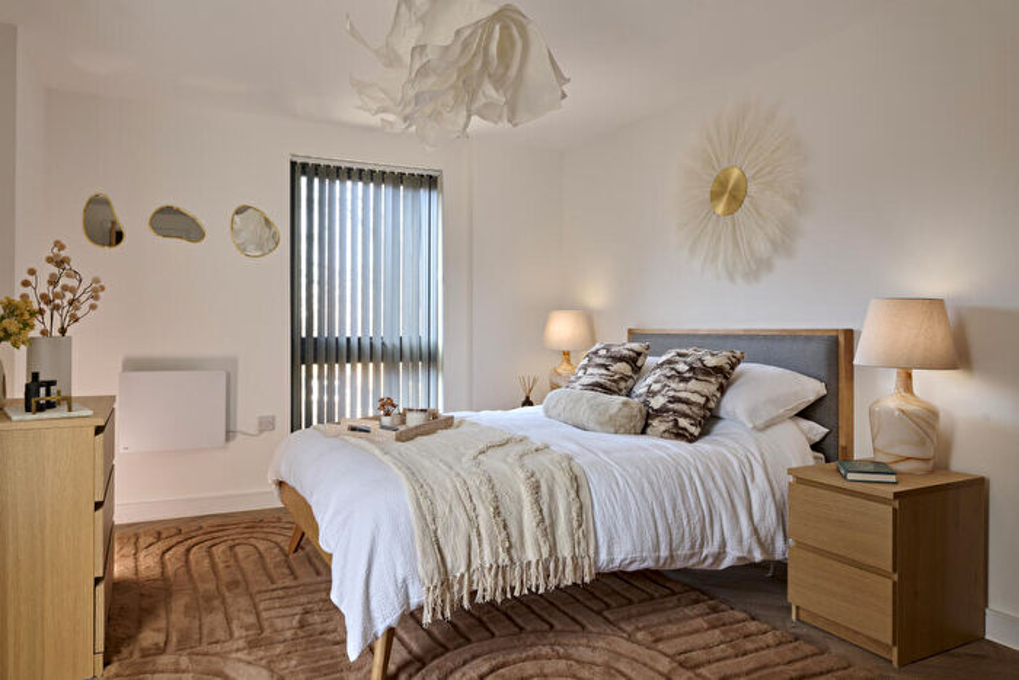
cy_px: 340
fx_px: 679
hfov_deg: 73.7
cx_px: 510
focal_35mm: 24
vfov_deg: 53.2
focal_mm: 24
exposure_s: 1.3
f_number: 10
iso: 50
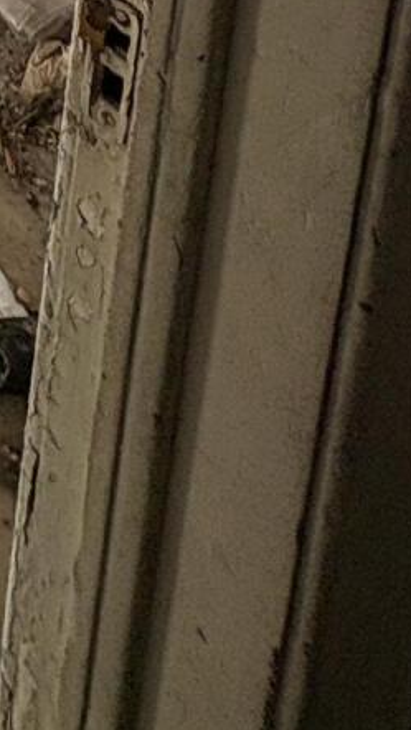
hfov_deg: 12.8
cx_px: -612
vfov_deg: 18.3
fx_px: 1335
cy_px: -773
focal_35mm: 69
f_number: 2.2
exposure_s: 1/386
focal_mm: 2.22
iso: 64
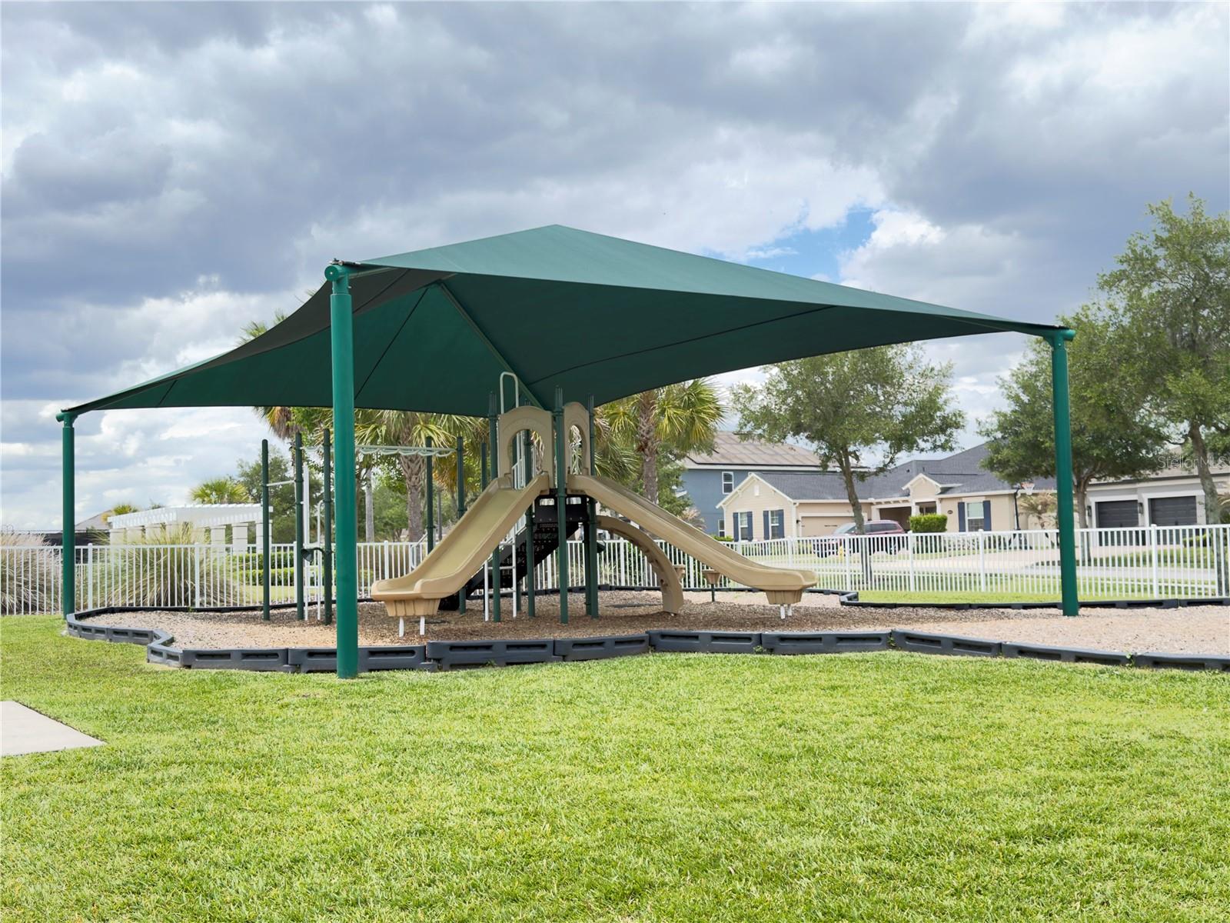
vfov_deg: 36.0
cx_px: 615
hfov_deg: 46.8
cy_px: 462
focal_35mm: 40
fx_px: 1421
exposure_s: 1/1522
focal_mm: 6.76
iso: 100
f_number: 1.78
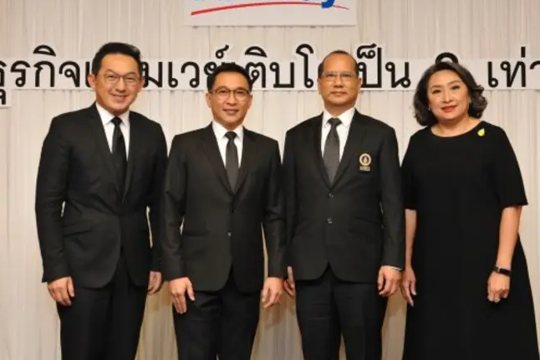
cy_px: 164
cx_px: 270
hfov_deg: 34.5
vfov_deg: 23.3
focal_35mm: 58
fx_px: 870
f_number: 4
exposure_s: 1/80
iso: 2000
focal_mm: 48
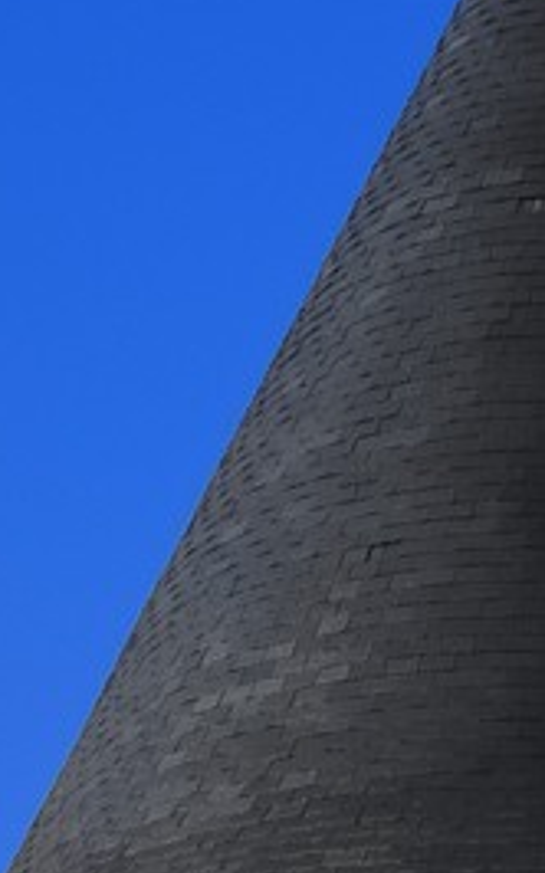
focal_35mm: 257
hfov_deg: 5.0
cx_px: 1251
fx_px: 6114
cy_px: 1684
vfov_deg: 7.8
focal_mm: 28
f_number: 8
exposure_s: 1/200
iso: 100
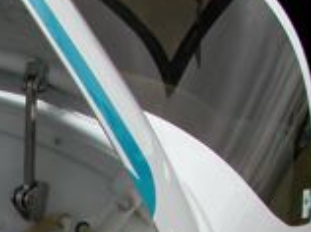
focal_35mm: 142
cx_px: -228
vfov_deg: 10.1
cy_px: 352
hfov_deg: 12.8
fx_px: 1274
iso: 100
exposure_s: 1/261
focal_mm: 8.9
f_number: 5
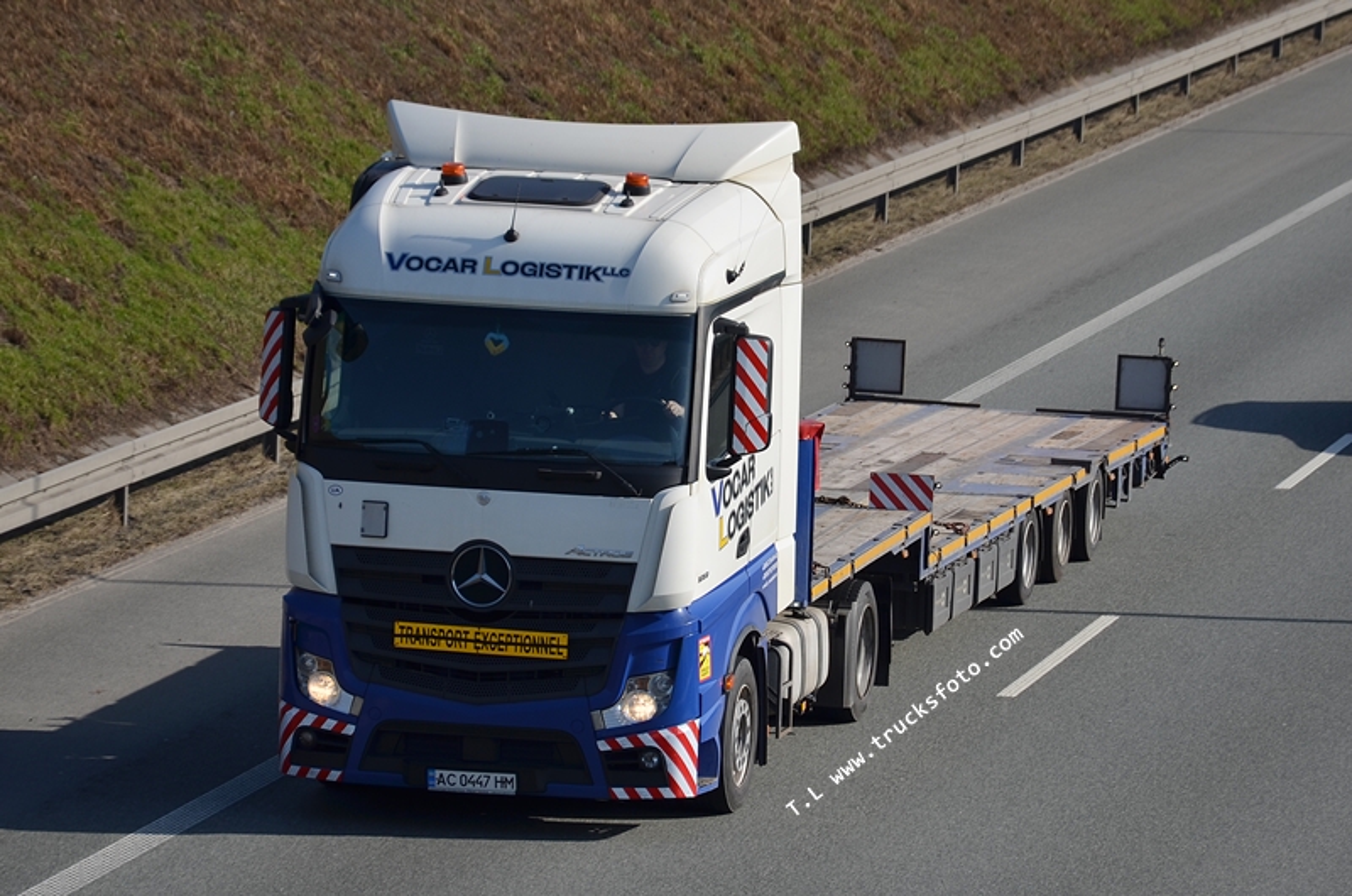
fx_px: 5903
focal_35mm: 158
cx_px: 676
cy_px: 448
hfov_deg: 13.1
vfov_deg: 8.7
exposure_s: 1/800
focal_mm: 105
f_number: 5.6
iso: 100
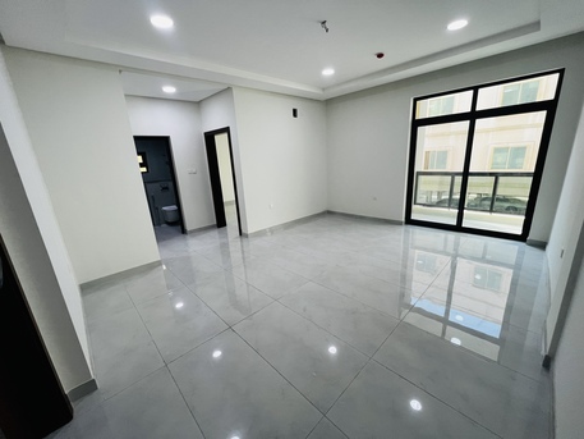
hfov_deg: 106.2
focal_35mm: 13
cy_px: 220
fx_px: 219
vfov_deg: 89.9
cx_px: 292
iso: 80
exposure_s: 1/100
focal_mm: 1.57
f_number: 1.8
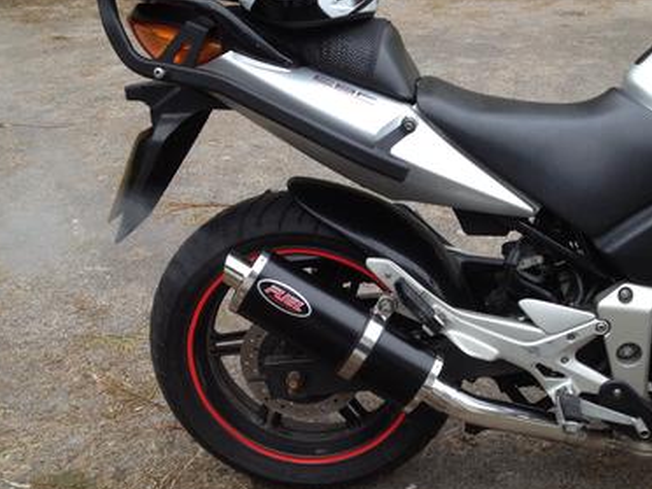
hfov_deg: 40.2
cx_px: 394
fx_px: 885
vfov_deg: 30.7
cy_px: 308
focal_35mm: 47
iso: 80
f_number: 2.4
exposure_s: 1/120
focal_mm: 4.28
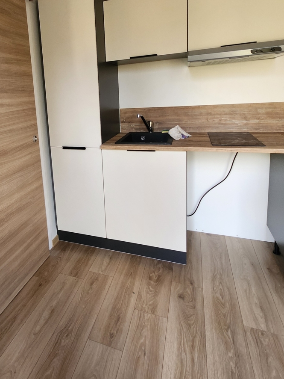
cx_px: 84
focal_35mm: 22
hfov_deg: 59.0
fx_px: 241
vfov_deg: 74.4
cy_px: 131
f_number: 2.2
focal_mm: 1.74
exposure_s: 1/50
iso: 250
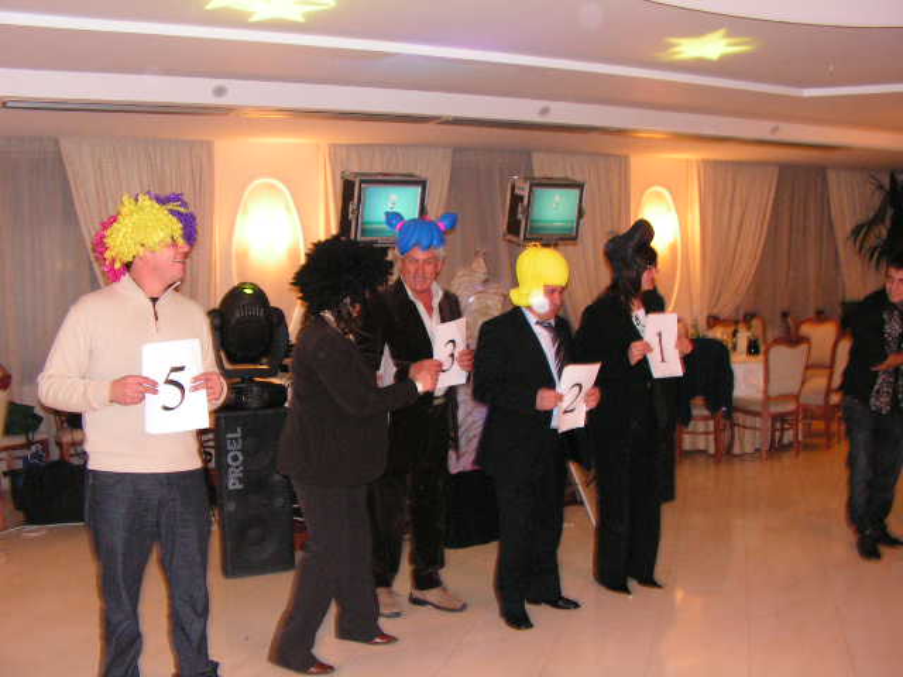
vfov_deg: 39.7
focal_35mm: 36
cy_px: 338
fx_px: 939
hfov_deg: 51.4
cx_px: 452
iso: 200
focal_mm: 6
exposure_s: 1/40
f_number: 3.2
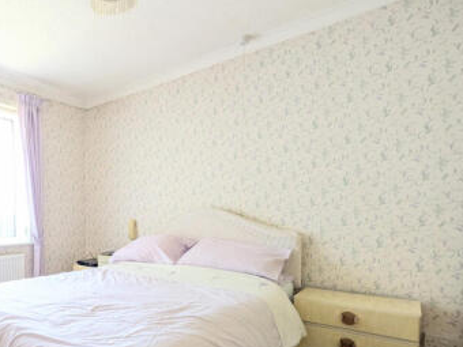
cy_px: 240
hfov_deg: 64.6
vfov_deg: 55.2
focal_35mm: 24
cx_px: 86
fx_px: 321
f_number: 2.2
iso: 215
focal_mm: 1.83
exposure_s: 1/100
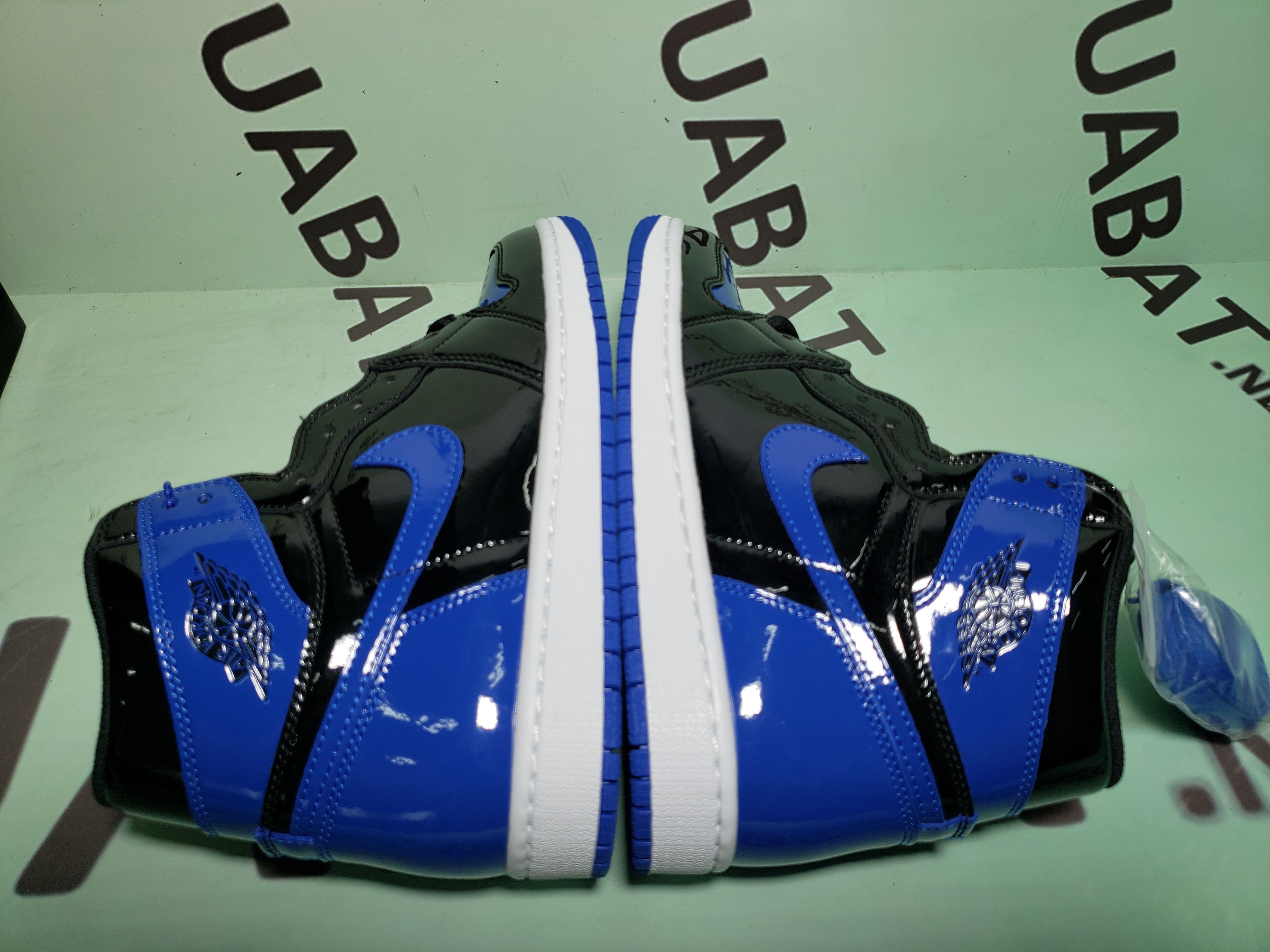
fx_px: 954
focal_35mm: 26
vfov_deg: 53.1
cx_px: 635
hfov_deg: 67.3
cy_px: 476
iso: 50
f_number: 1.5
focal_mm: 4.3
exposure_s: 1/622
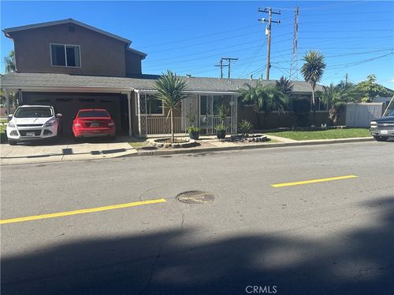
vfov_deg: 56.8
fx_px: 273
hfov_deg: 71.6
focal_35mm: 24
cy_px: 148
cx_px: 197
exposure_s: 1/3155
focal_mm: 6.86
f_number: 1.78
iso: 80
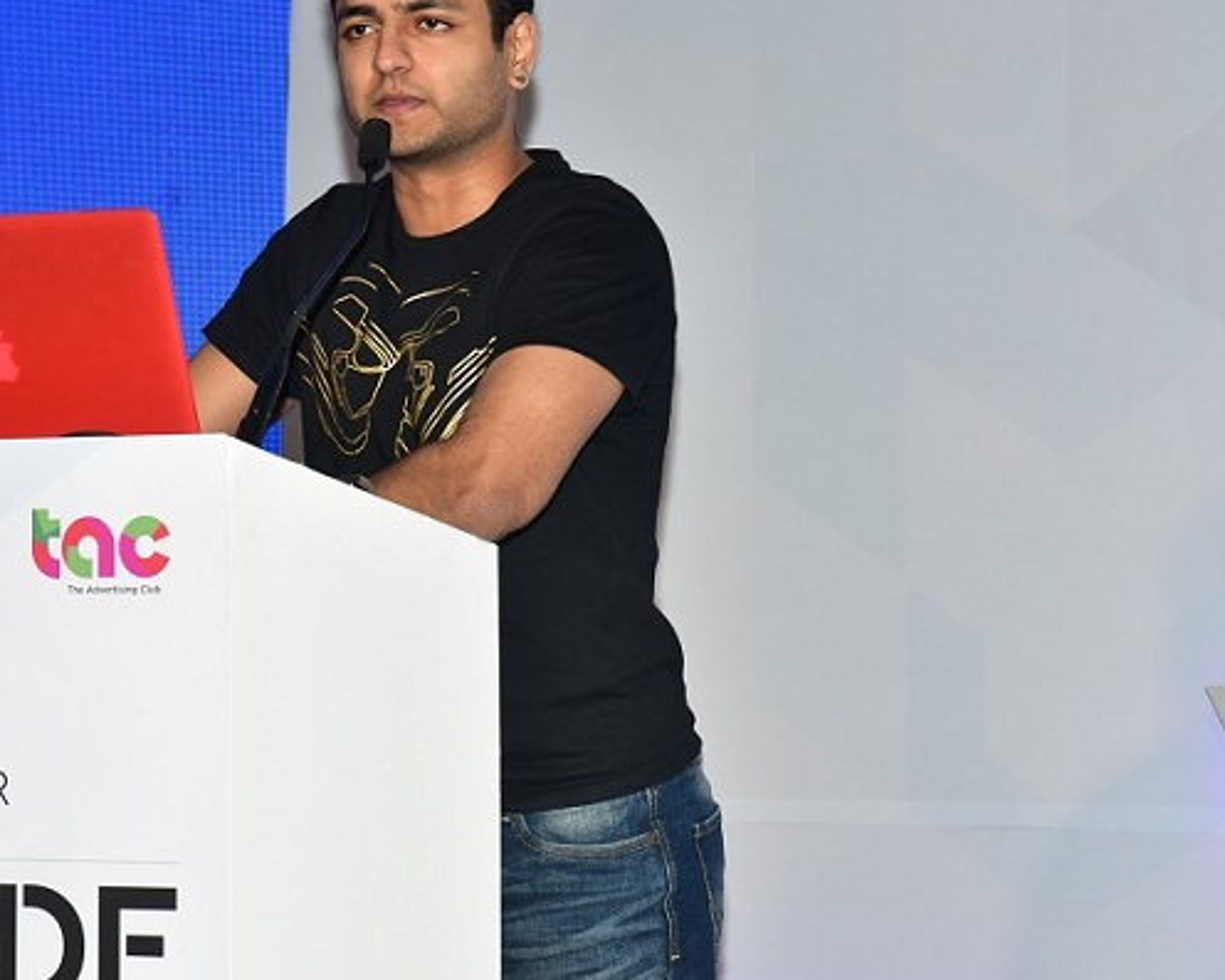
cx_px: 309
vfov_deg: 10.4
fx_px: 5403
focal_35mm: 149
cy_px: 395
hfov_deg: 12.9
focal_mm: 105
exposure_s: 1/125
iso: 2800
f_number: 9
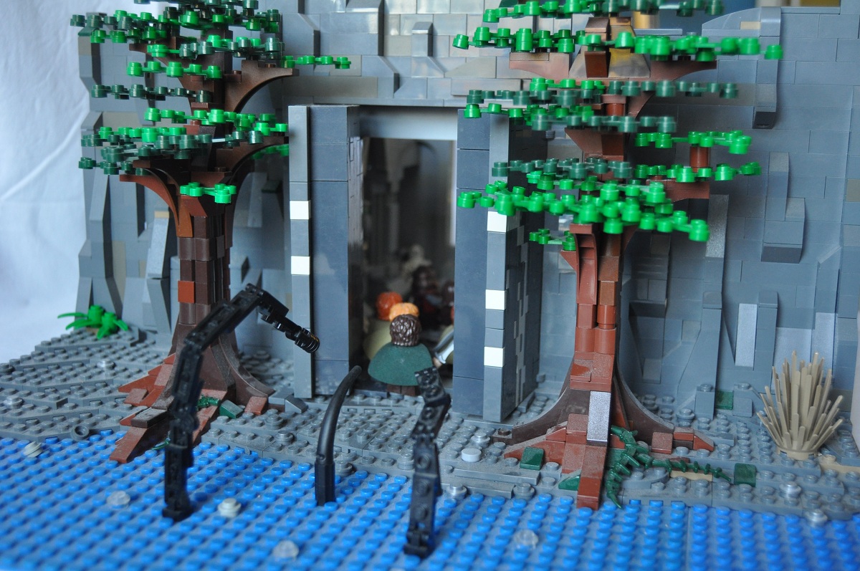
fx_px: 1002
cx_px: 430
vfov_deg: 31.8
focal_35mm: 42
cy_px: 286
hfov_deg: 46.4
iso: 800
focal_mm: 28
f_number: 4
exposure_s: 1/45
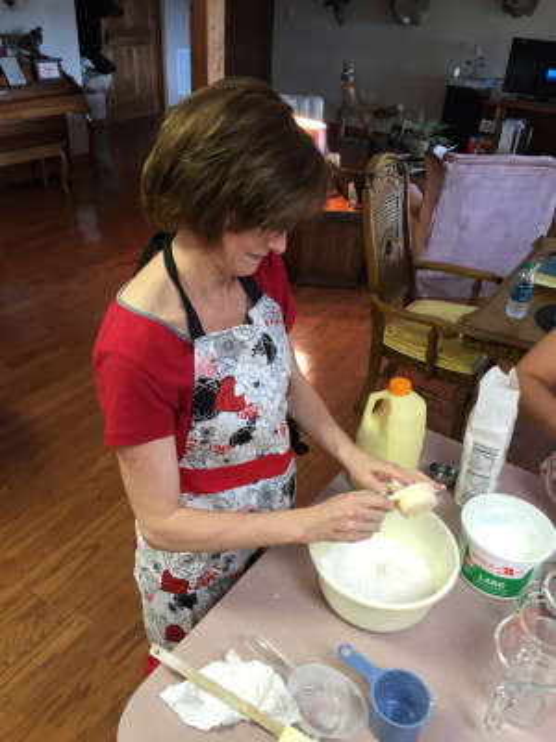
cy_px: 371
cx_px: 278
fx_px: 621
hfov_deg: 48.2
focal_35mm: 29
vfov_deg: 61.7
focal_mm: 4.15
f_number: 2.2
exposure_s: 1/30
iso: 64
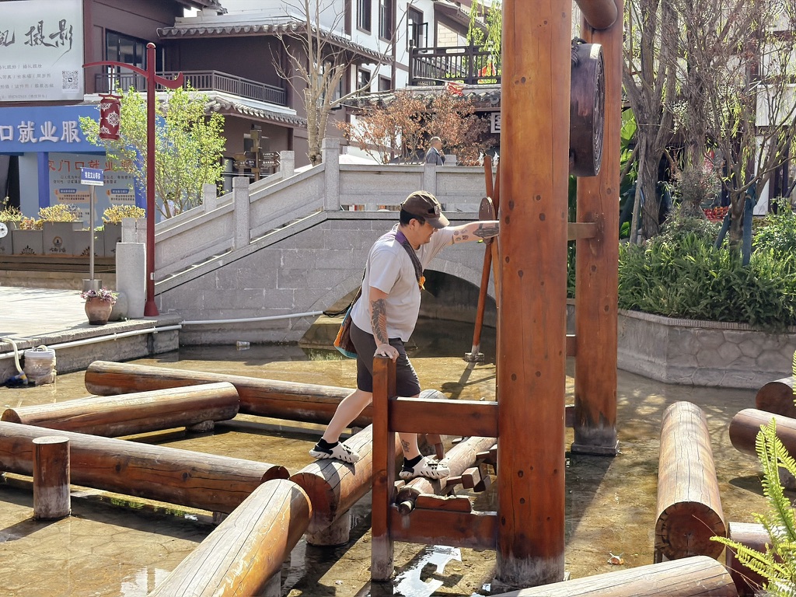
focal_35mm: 48
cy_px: 298
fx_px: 1104
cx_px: 398
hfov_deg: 39.7
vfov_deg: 30.3
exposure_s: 1/6024
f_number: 1.78
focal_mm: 6.76
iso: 320
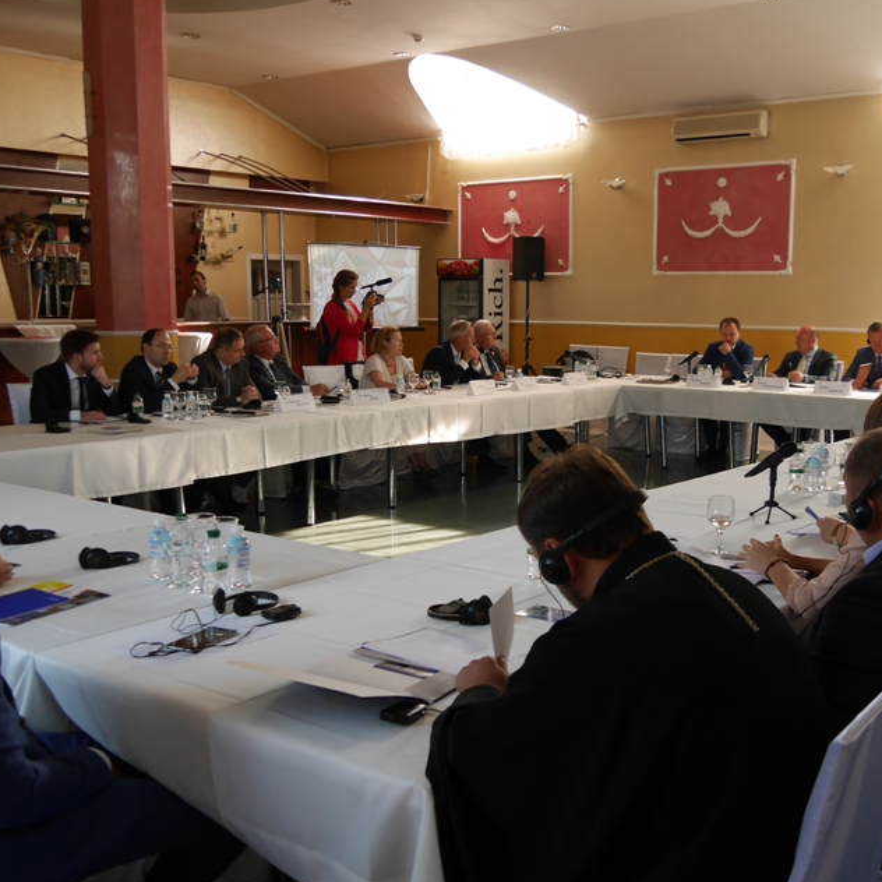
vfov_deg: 43.8
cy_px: 500
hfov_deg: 43.7
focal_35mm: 38
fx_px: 1095
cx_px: 521
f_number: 3.5
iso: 500
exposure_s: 1/60
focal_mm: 14
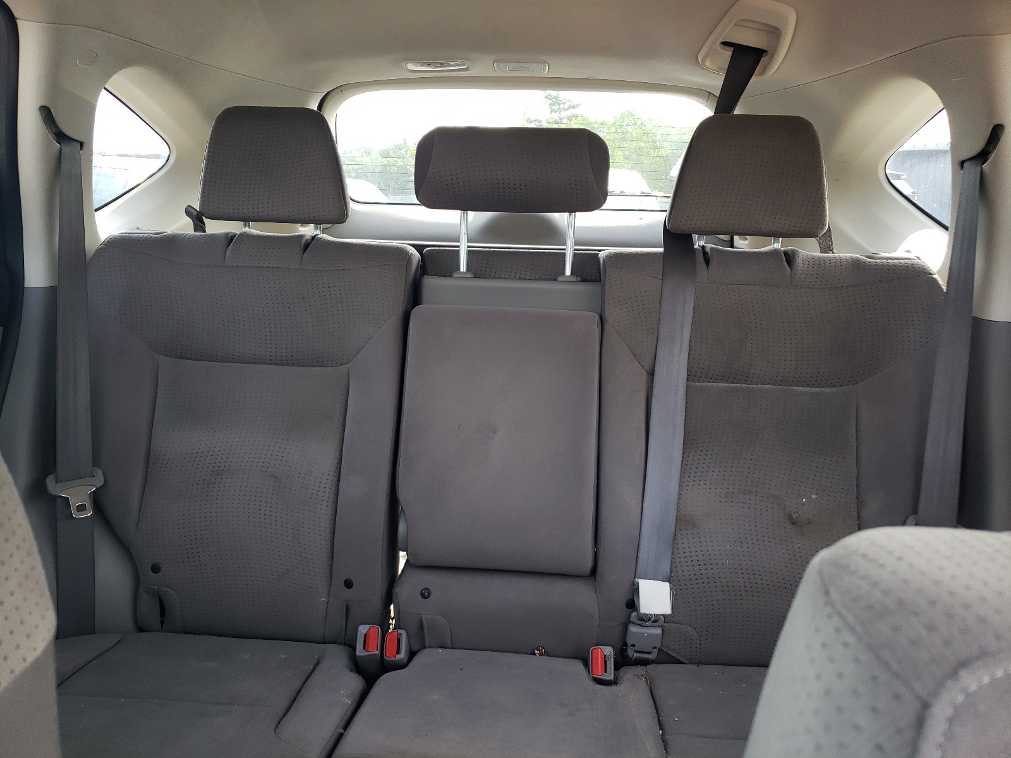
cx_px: 506
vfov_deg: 53.1
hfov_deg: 67.3
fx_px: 759
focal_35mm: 26
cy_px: 379
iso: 88
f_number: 1.5
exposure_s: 1/120
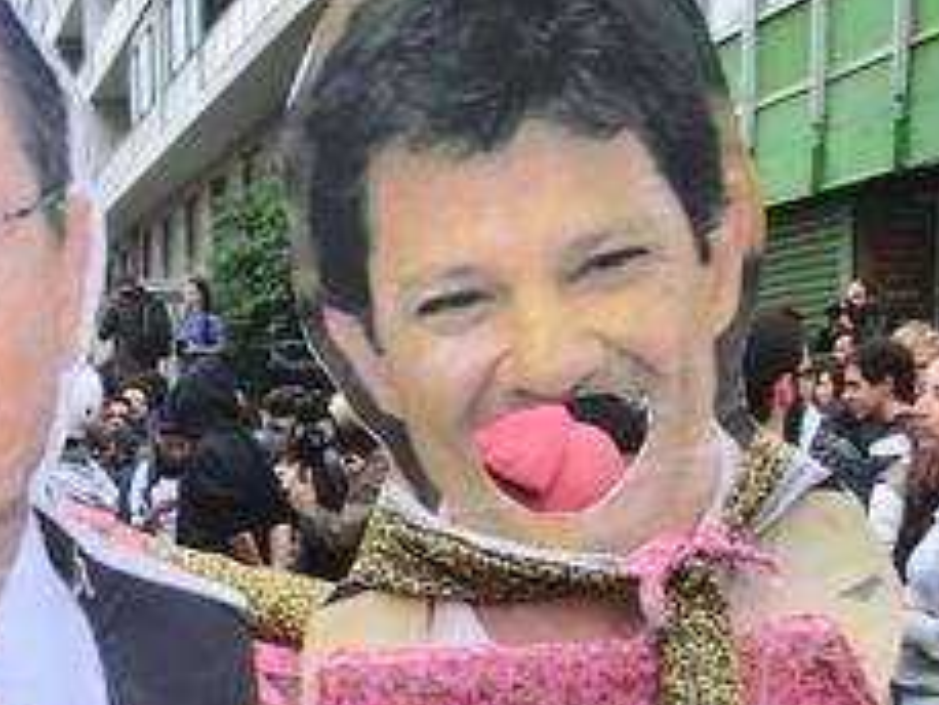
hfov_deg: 28.3
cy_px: 705
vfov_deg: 21.2
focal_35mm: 67
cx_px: 168
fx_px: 1818
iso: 100
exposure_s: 1/60
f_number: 3
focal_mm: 4.24
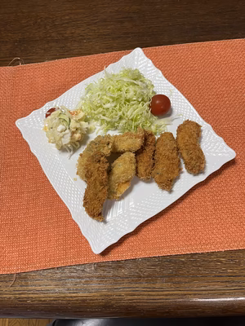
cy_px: 163
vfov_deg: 67.3
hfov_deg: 53.1
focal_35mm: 26
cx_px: 122
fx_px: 245
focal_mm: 5.1
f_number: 1.6
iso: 80
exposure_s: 1/50
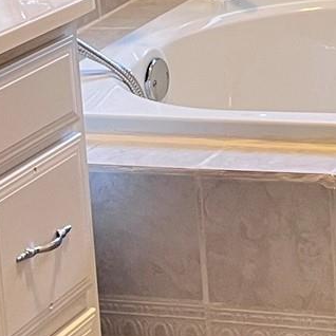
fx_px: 1625
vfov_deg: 11.5
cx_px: 461
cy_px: -106
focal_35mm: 148
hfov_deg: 11.4
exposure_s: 1/60
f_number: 1.5
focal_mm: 5.7
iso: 160
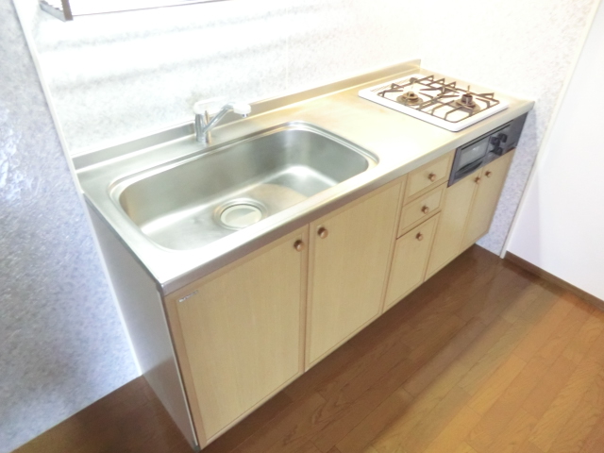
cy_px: 226
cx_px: 302
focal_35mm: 24
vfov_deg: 56.8
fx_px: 419
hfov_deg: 71.6
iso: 800
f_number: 3.2
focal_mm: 4.3
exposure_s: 1/8
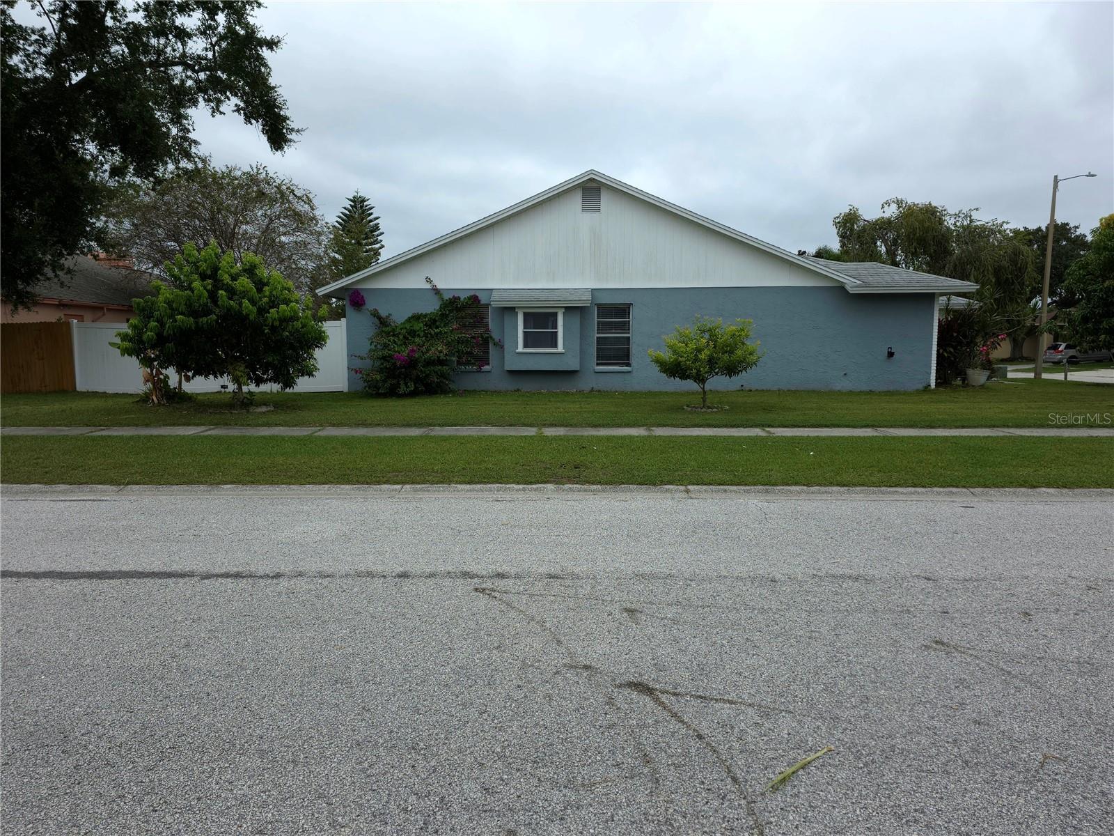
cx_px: 557
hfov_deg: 73.9
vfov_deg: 58.9
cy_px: 418
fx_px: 740
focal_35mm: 23
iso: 12
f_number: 1.7
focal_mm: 6.3
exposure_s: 1/323
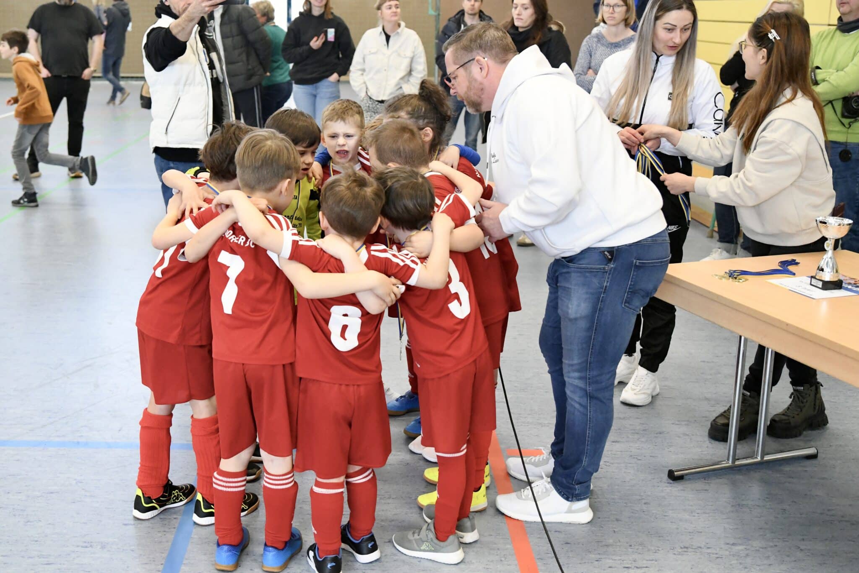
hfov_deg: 54.4
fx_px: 835
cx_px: 430
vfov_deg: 37.8
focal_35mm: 35
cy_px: 286
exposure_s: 1/640
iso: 8000
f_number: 3.5
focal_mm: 35
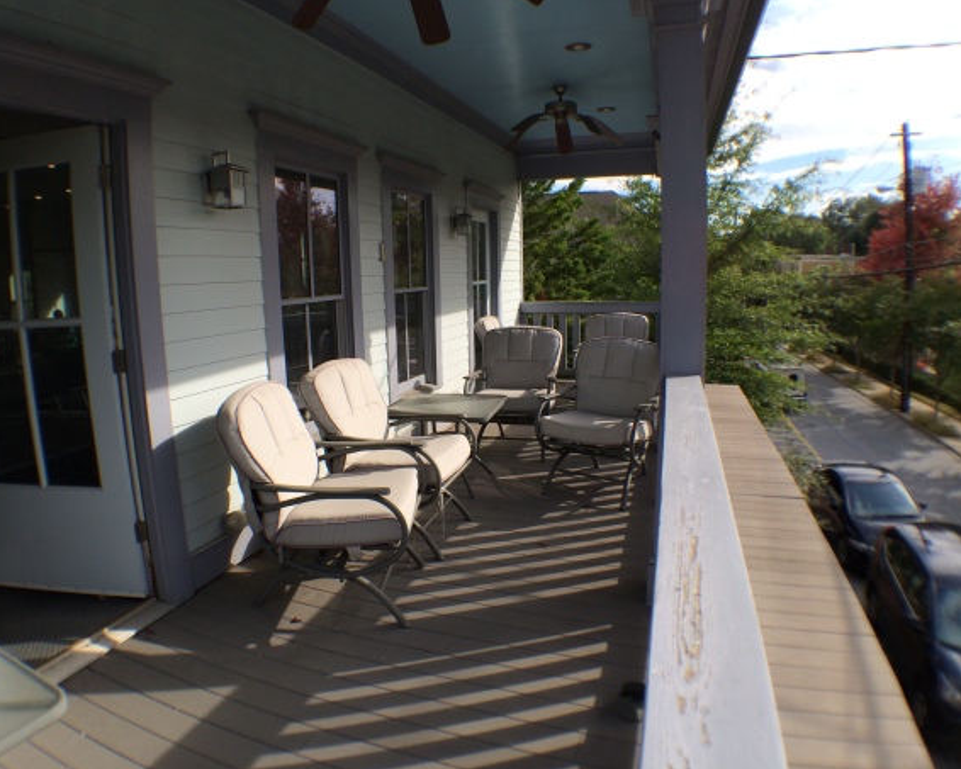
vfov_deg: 47.1
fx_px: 882
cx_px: 438
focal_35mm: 31
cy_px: 378
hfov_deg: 57.1
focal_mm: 4.15
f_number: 2.2
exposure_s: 1/1140
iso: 32
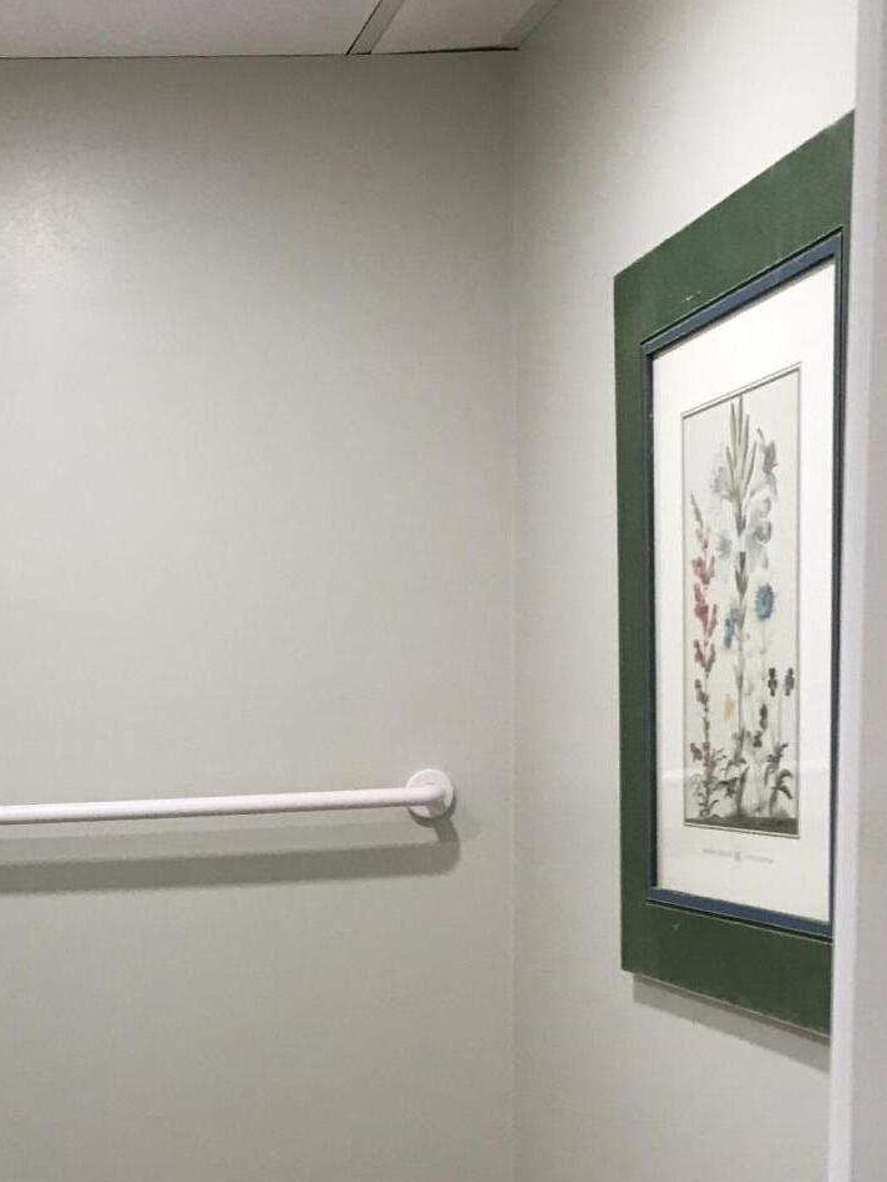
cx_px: 91
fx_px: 2015
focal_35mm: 59
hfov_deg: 24.1
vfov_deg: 31.0
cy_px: 1089
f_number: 1.8
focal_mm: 3.99
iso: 25
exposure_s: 1/30
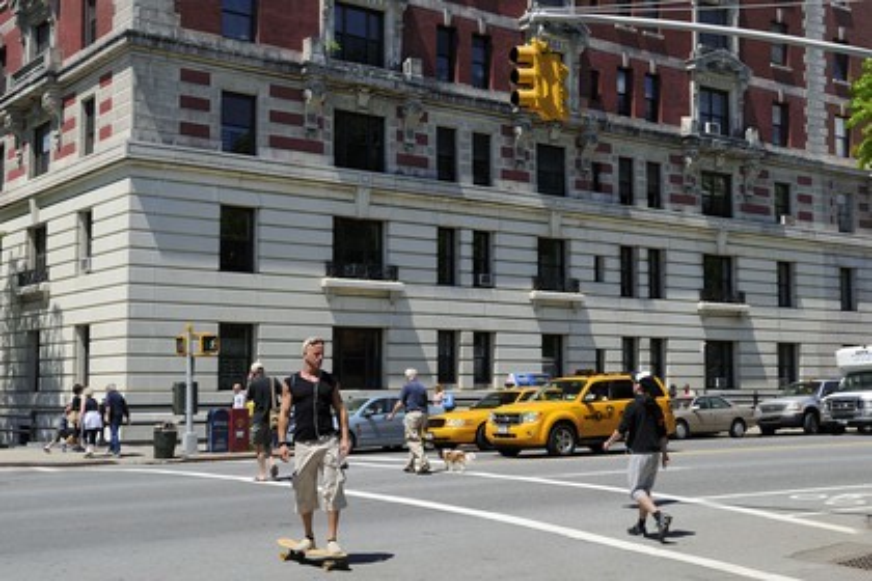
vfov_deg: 33.4
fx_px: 969
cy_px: 290
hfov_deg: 48.5
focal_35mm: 40
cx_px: 436
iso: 200
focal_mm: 40
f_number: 11
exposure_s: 1/250
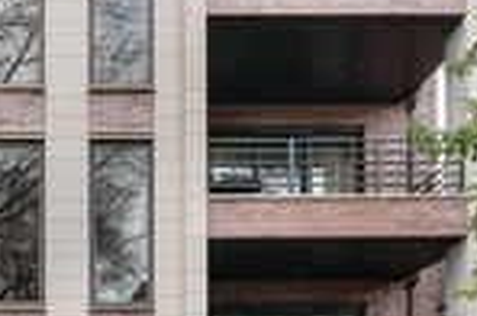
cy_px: 110
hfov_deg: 36.7
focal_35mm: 52
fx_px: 688
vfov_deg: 25.8
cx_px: 81
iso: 320
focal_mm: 16
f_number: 7.1
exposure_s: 1/50
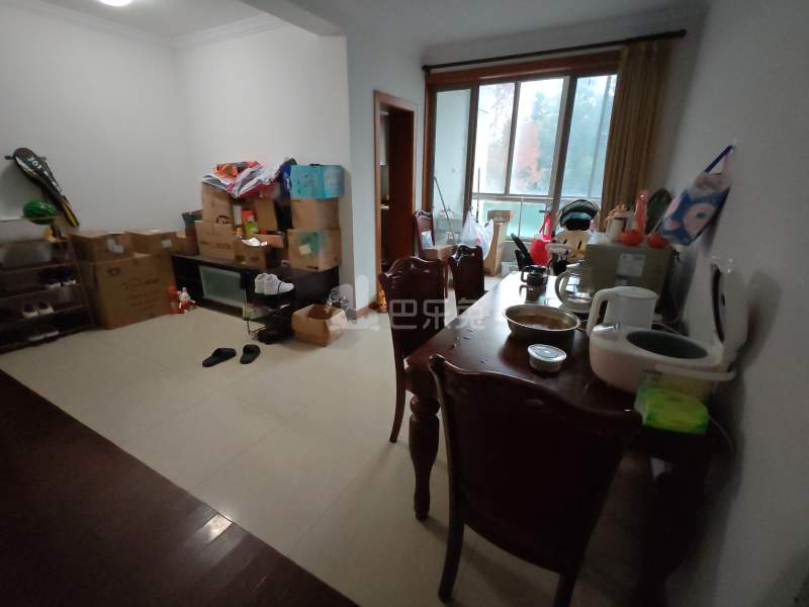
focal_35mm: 16
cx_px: 404
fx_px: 374
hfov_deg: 94.5
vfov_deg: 78.1
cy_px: 304
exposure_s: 1/25
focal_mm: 1.96
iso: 640
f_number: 2.2
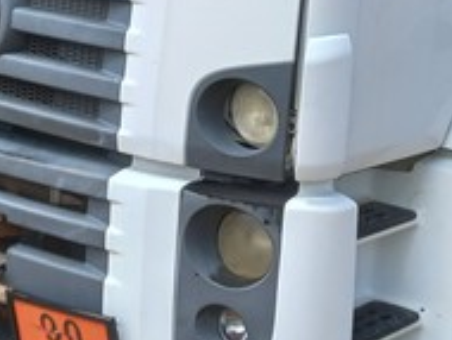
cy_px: -31
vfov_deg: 17.1
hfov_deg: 23.3
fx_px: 1098
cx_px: 224
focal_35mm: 84
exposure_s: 1/654
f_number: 2
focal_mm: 4.6
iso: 25
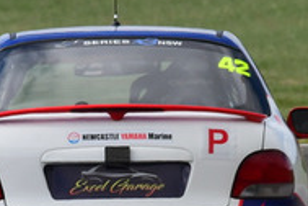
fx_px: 27162
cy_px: 152
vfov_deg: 0.4
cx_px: 88
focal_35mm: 3175
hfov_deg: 0.6
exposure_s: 1/500
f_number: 11
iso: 400
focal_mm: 500
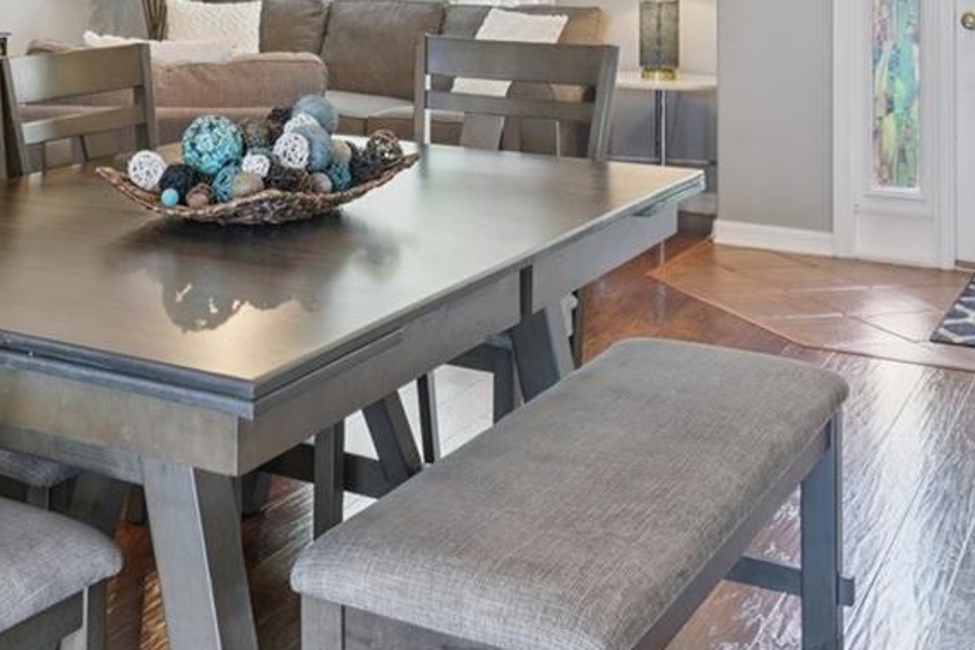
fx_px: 1597
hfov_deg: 32.9
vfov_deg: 21.7
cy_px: -75
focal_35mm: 59
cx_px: 176
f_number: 8
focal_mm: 21
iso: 400
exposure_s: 1/10
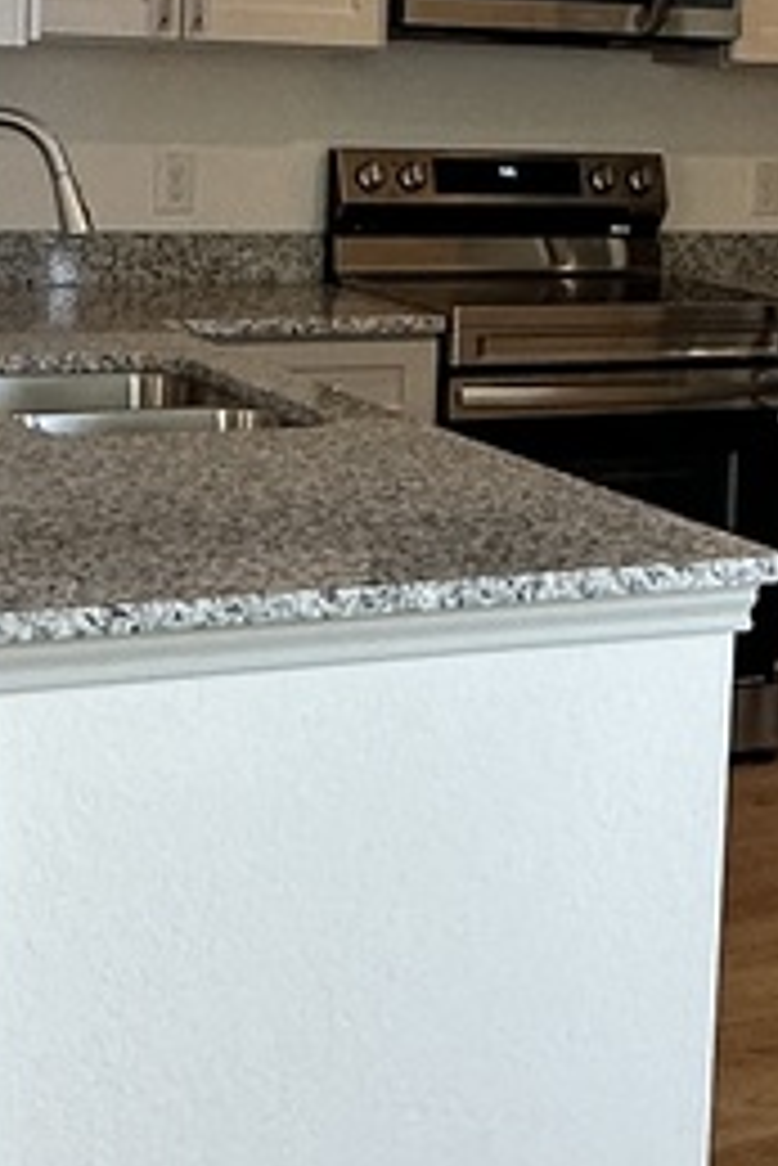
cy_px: 198
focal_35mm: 81
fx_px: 2622
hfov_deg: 16.7
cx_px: 661
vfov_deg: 24.6
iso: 200
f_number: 2.2
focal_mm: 2.22
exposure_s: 1/120
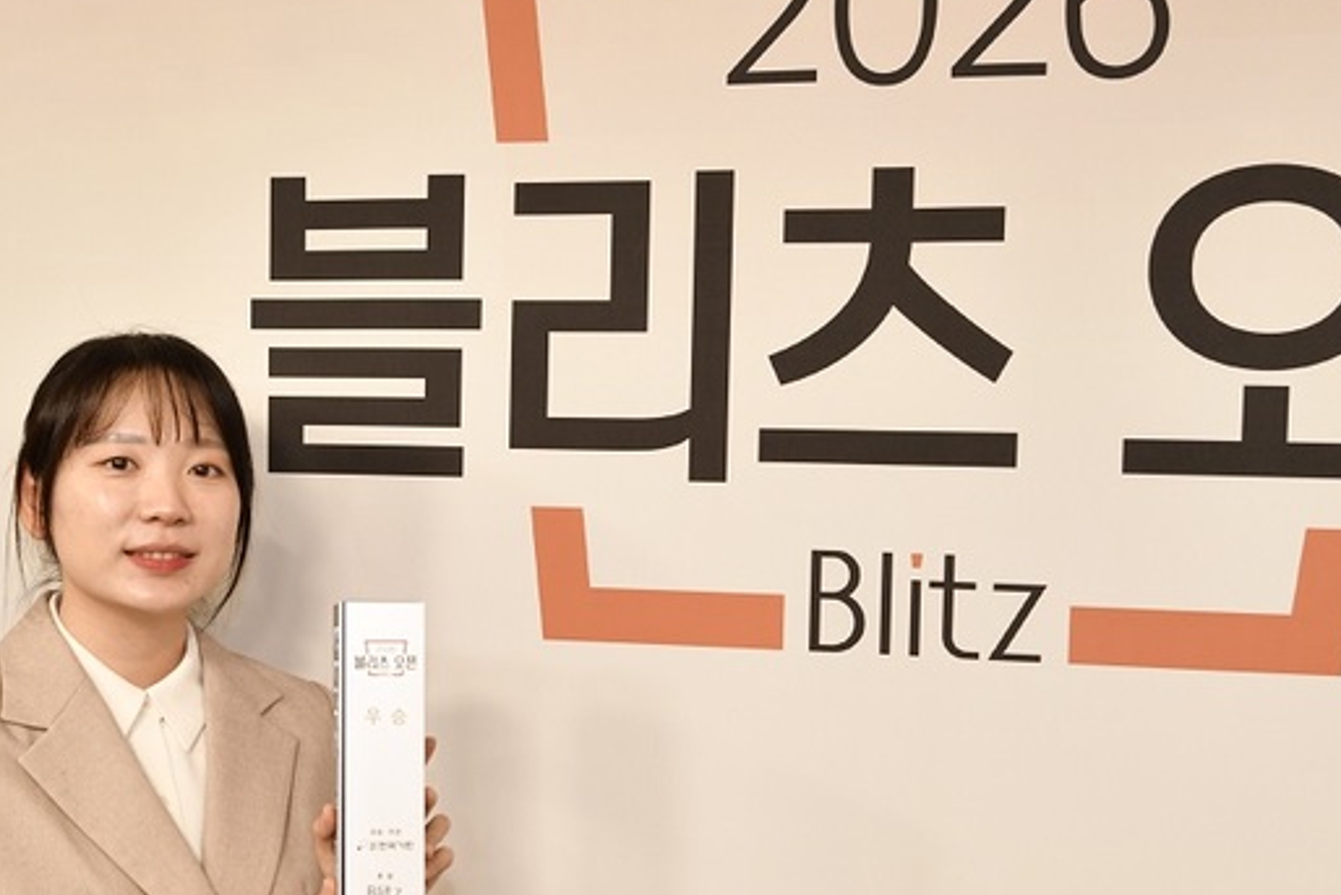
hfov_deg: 31.9
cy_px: 660
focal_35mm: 63
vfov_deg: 21.4
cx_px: 707
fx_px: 2347
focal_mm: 36
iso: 800
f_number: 3.2
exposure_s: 1/200
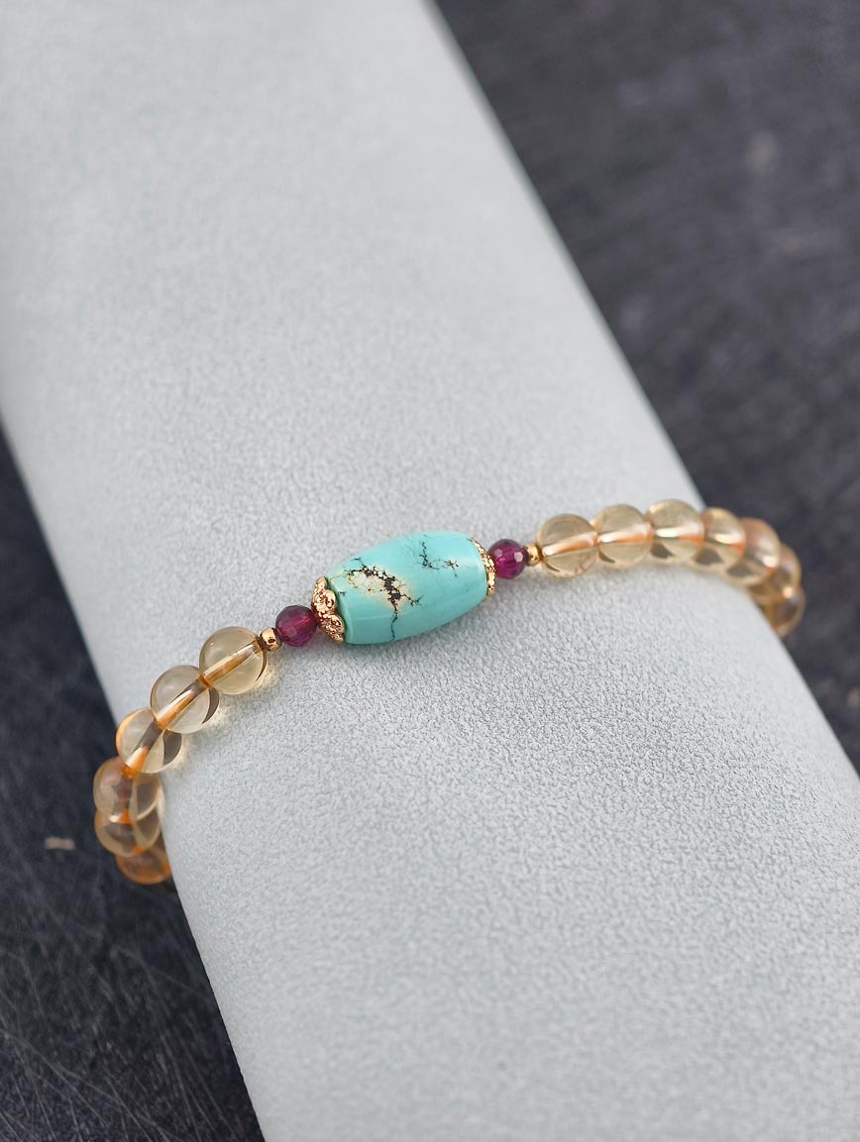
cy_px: 571
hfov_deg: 17.4
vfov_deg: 23.0
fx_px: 2809
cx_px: 430
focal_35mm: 85
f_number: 2.67
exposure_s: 1/160
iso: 125
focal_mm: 22.48
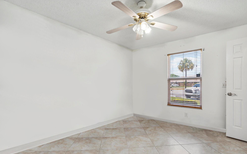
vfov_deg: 67.8
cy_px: 85
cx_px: 127
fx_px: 114
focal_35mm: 17
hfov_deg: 94.3
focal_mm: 16
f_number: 8
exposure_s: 1/10
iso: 200
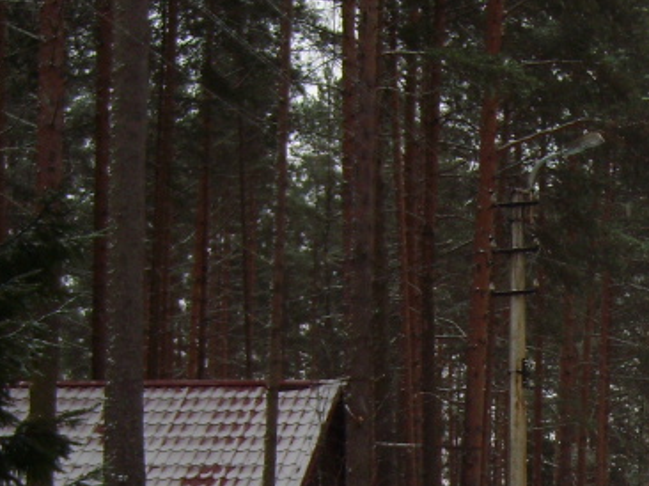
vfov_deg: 14.6
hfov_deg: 18.9
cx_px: 786
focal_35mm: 98
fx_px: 1836
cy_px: 582
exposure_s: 1/109
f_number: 2.8
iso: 50
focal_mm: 5.8
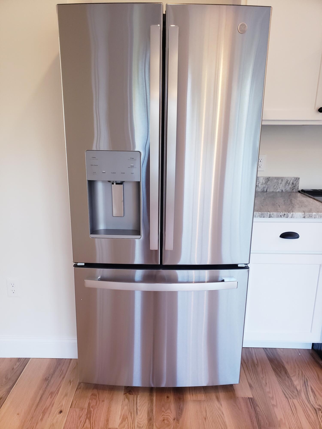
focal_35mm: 26
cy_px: 214
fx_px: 322
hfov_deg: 53.1
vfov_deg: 67.3
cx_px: 161
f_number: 2.4
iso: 200
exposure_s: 1/60
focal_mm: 4.3
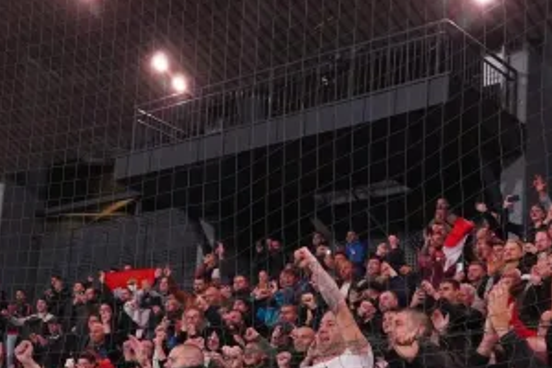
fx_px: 1338
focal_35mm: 87
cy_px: 374
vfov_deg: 15.4
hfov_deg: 23.0
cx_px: 118
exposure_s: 1/320
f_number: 5.6
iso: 4000
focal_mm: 23
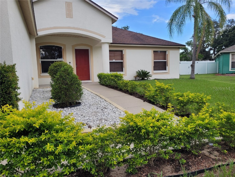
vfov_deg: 53.1
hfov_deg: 67.3
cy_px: 88
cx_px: 118
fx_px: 177
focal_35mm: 26
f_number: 1.8
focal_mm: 5.4
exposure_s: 1/868
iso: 40
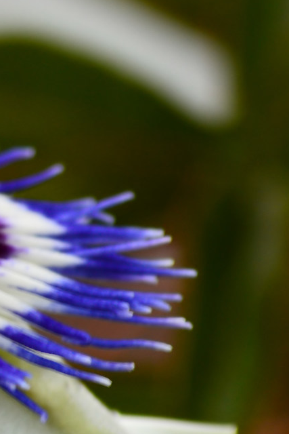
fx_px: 12841
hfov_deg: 1.3
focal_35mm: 1067
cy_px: 208
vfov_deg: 1.9
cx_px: -300
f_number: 8
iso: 200
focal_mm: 190
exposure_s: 1/80
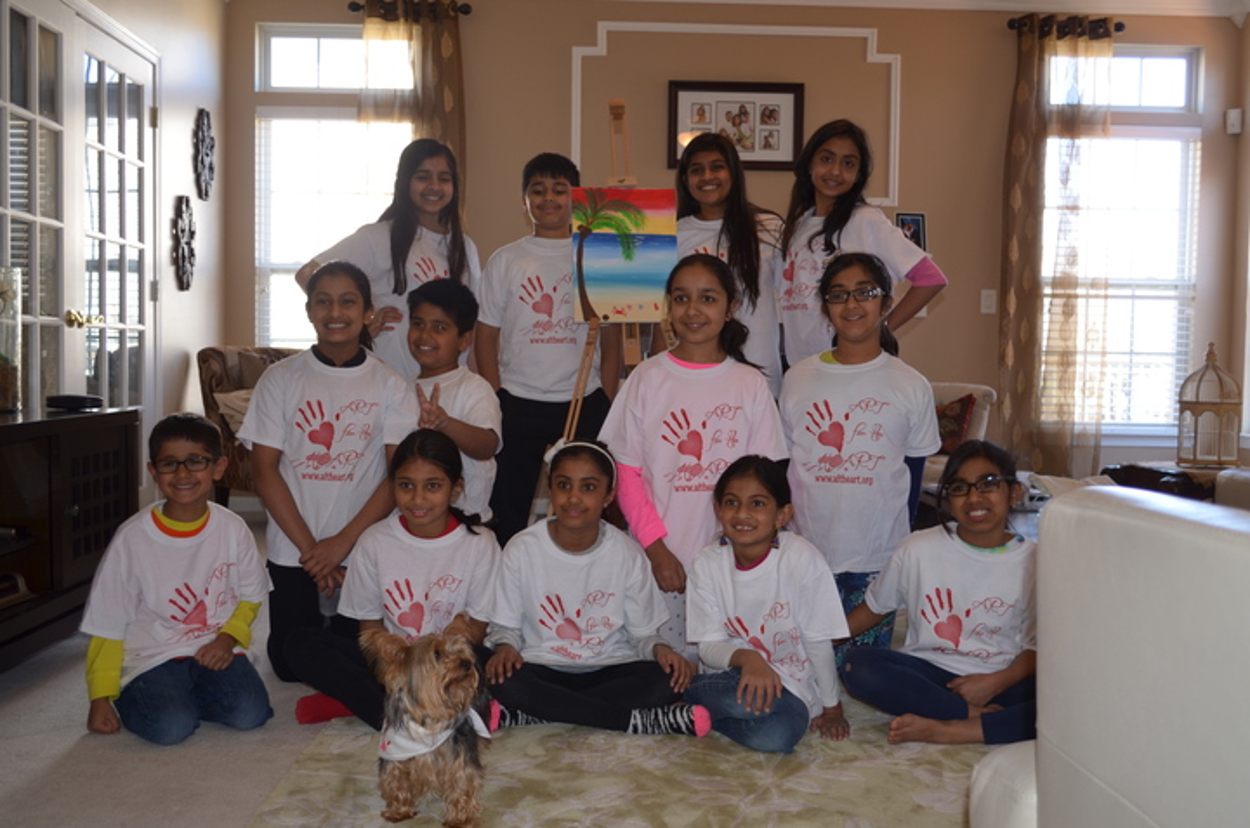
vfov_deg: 36.7
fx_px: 1248
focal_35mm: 36
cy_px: 414
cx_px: 625
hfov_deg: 53.2
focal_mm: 24
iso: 200
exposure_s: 1/30
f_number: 4
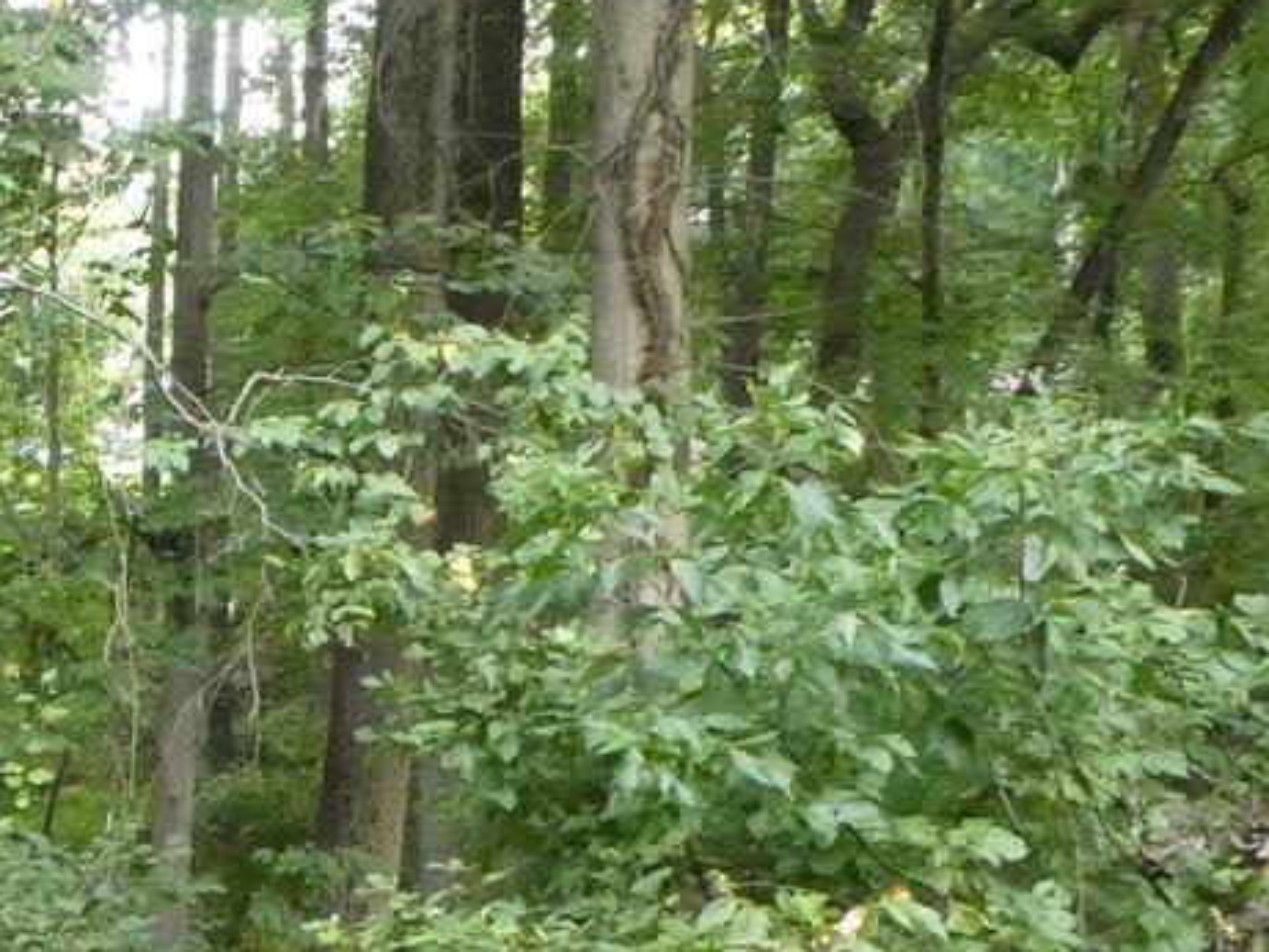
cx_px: -443
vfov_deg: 19.4
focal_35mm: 75
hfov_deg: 22.8
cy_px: 812
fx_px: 2750
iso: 1000
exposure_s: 1/100
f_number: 4
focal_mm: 4.3
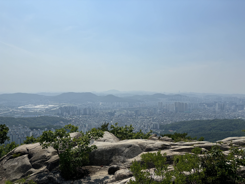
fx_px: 184
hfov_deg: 67.3
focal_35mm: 26
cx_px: 122
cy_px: 92
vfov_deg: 53.1
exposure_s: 1/10989
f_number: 1.6
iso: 50
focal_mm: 5.96
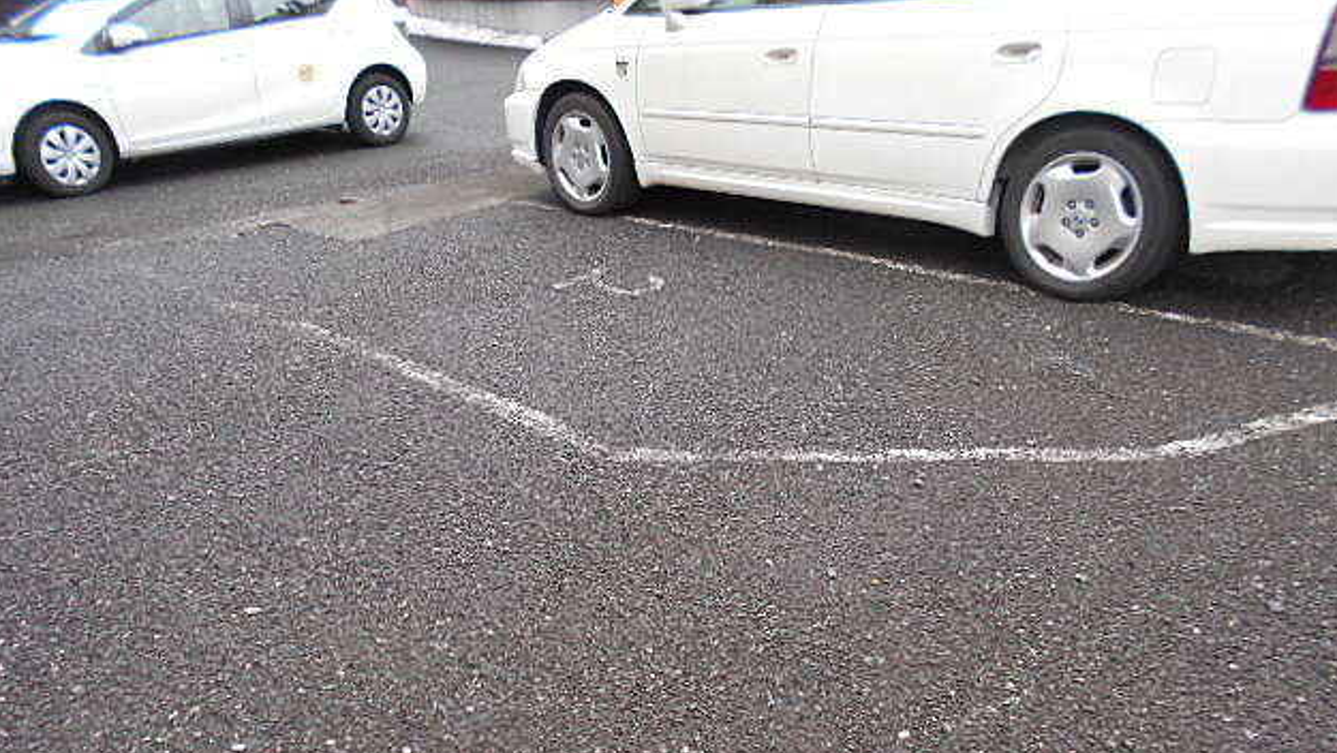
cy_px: 509
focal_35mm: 29
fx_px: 1028
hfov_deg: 66.0
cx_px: 665
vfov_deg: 39.7
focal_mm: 4.6
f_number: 3.2
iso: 80
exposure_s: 1/50
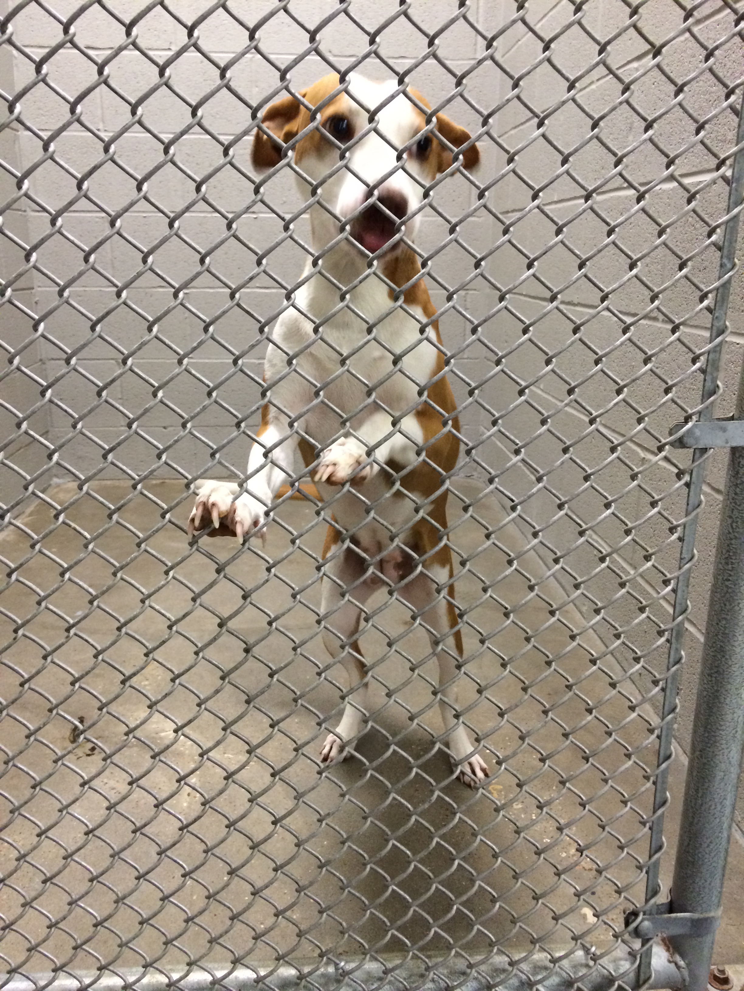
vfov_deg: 60.0
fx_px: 860
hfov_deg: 46.8
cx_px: 372
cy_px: 496
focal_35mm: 30
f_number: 2.2
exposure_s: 1/30
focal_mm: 4.12
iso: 250
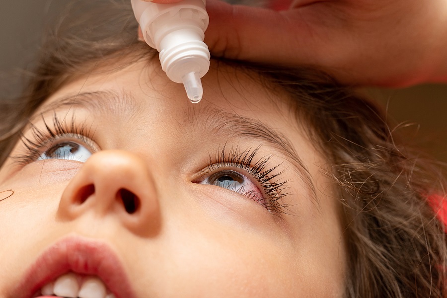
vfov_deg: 13.2
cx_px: 224
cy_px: 149
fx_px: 1285
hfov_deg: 19.7
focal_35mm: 104
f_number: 5.6
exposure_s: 1/125
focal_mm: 69
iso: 100
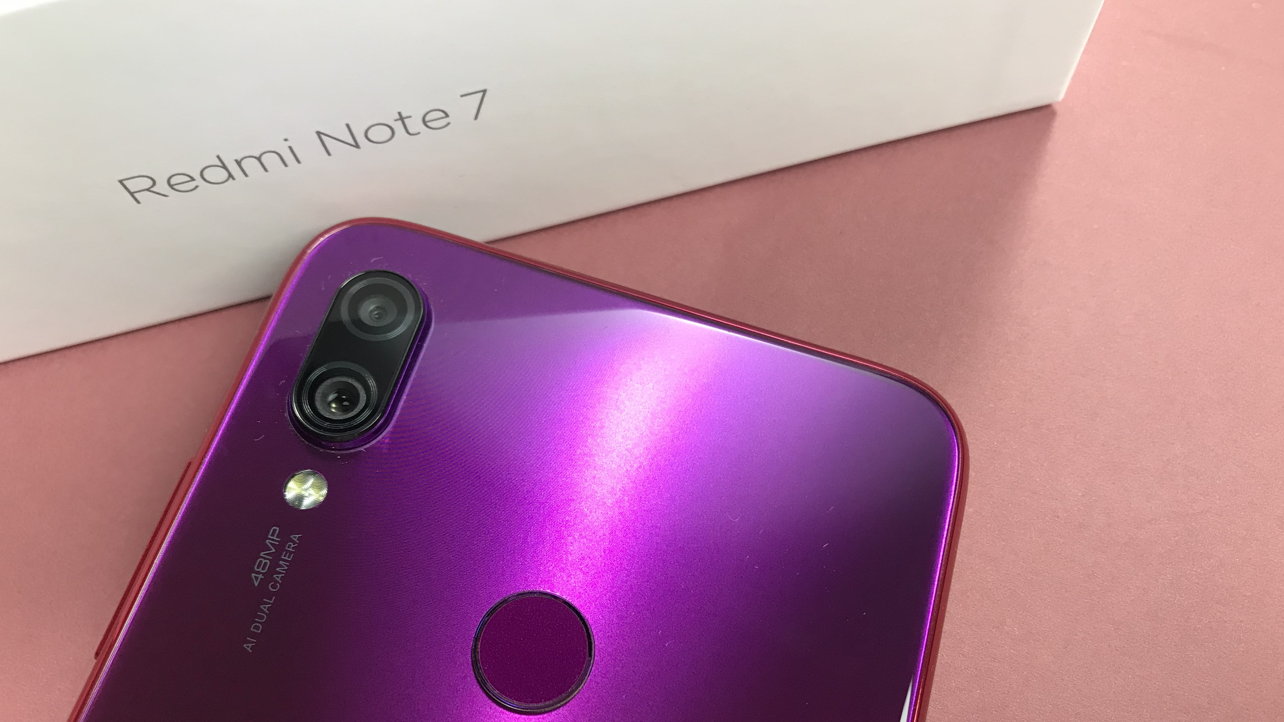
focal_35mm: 31
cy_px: 467
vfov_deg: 37.5
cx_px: 648
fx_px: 1055
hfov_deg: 62.6
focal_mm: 3.99
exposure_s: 1/29
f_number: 1.8
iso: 20
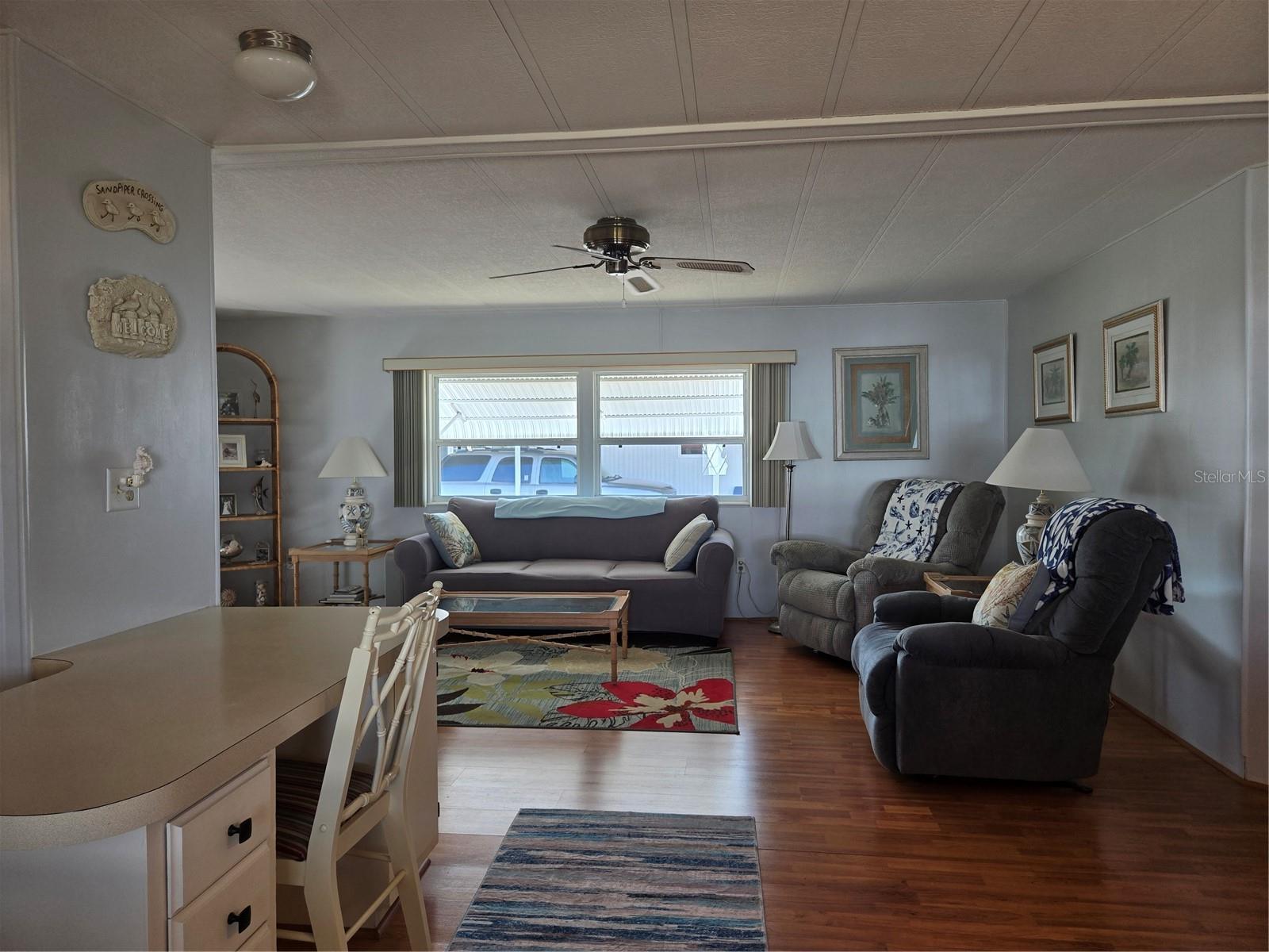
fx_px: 843
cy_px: 476
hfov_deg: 73.9
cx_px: 634
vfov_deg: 58.9
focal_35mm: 23
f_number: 1.8
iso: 50
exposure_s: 1/120
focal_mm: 5.4
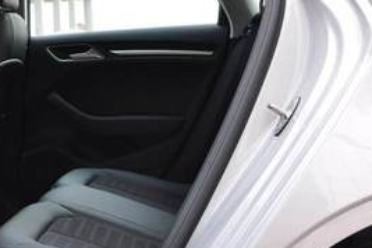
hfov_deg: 25.2
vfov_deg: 17.3
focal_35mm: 79
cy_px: 107
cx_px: 70
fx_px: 816
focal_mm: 22
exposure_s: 1/50
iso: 200
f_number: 6.3
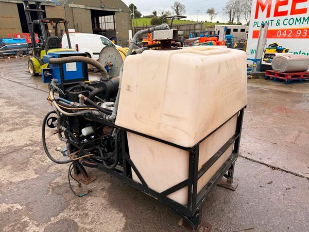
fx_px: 214
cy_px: 116
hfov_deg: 71.6
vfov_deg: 56.8
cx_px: 154
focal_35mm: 24
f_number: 1.78
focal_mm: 6.76
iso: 80
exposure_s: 1/654
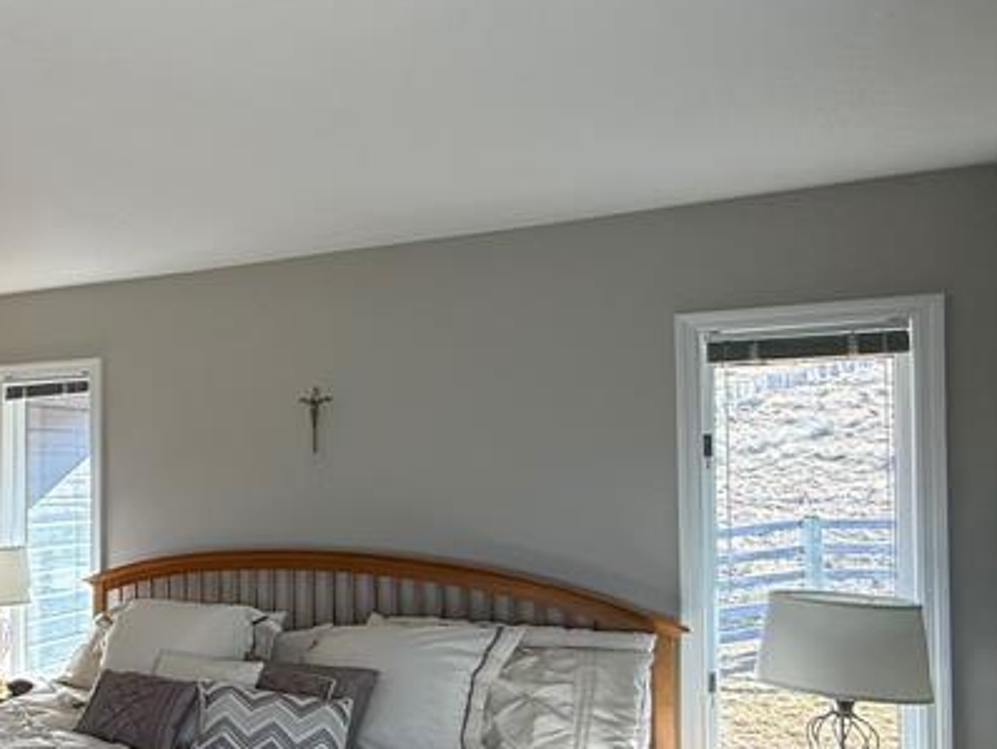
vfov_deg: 39.5
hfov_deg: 40.3
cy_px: 448
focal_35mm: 36
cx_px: -128
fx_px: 1037
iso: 64
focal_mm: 2.22
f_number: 2.2
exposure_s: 1/120
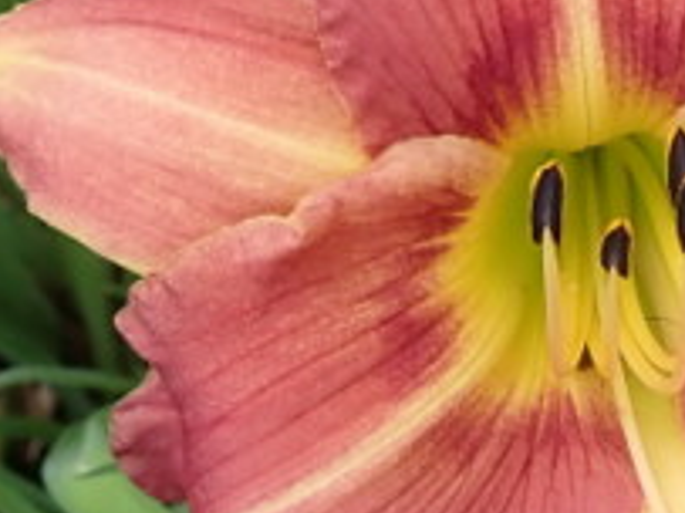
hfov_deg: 24.7
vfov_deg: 19.7
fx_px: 1463
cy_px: 393
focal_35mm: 74
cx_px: 736
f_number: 2.8
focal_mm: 4.5
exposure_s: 1/200
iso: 125
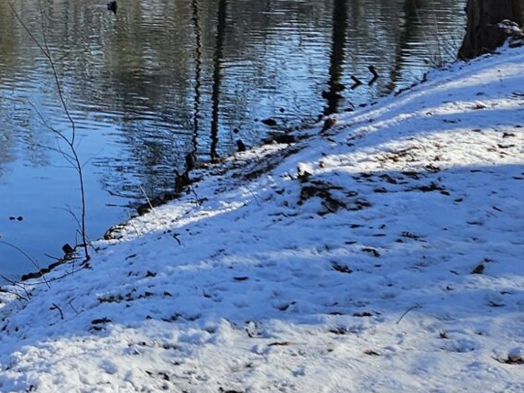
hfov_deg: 16.9
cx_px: -305
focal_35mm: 103
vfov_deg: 13.9
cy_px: -95
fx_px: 1559
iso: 25
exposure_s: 1/917
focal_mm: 5.4
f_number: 1.8
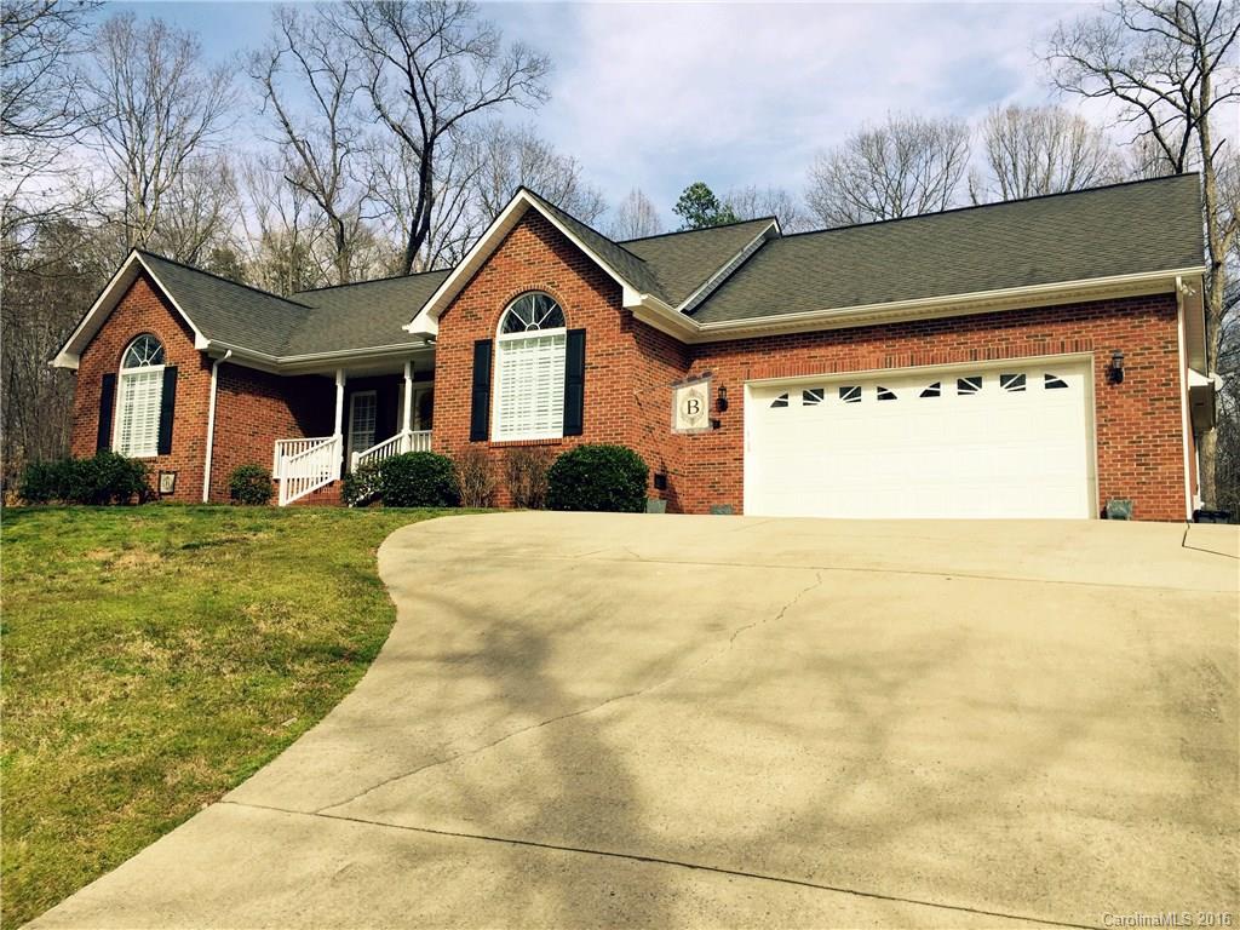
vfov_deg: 48.2
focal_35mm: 29
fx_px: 1039
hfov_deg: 61.7
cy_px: 465
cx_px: 620
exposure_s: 1/2198
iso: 32
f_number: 2.2
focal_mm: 4.15
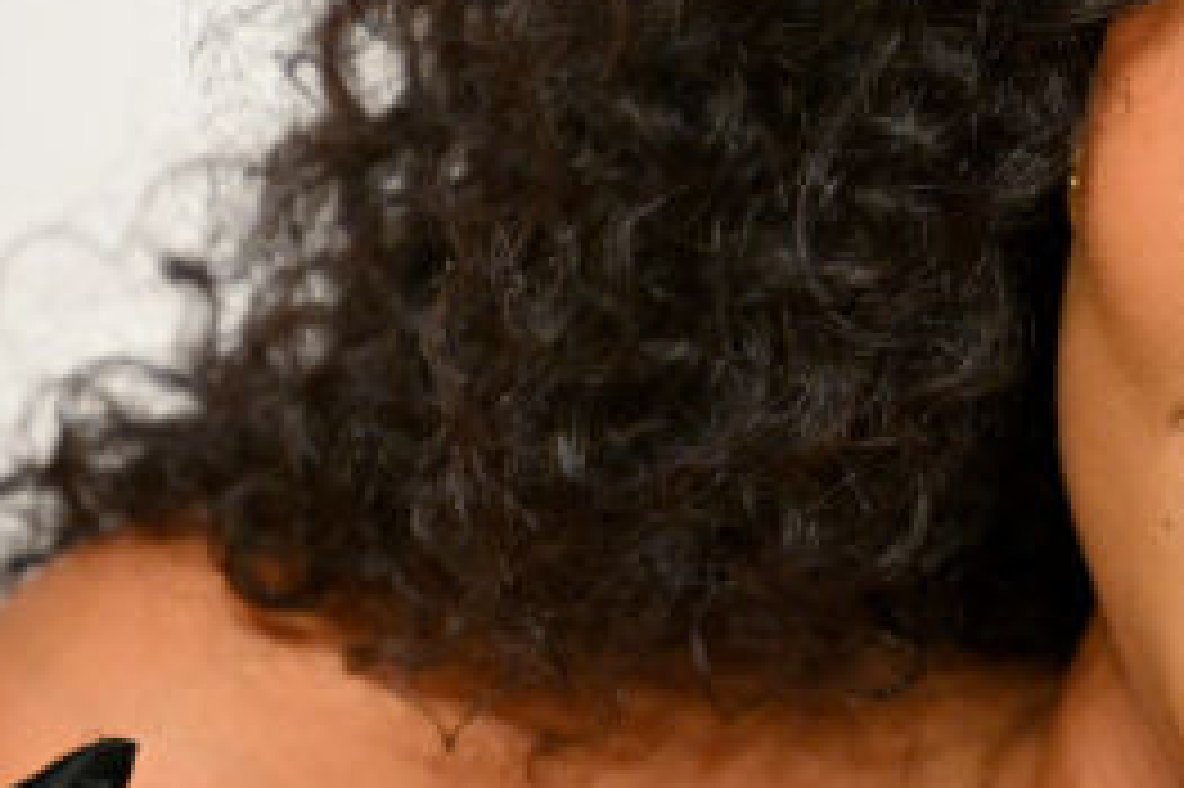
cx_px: 1576
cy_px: 642
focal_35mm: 780
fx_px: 25636
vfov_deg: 1.8
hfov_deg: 2.6
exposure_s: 1/1000
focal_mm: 200
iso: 3200
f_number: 4
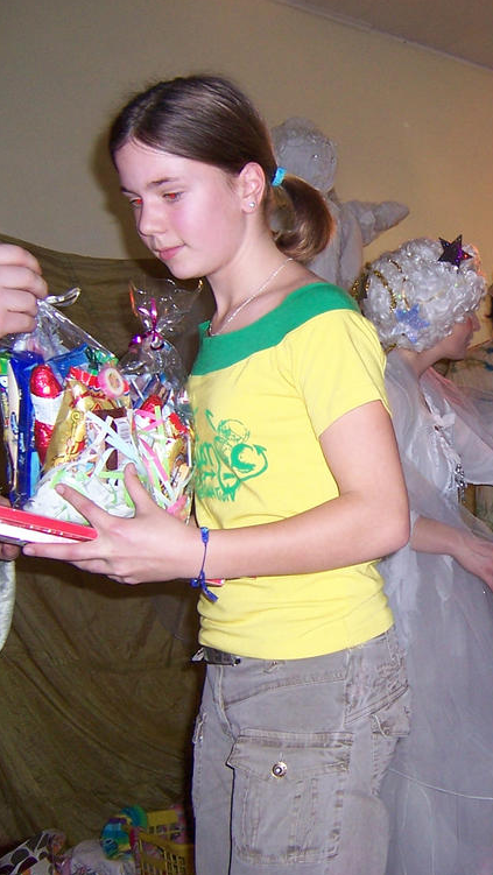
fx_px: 1138
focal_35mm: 49
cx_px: 501
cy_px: 444
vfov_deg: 42.1
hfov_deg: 23.4
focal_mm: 5.5
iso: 140
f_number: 2.8
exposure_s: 1/60
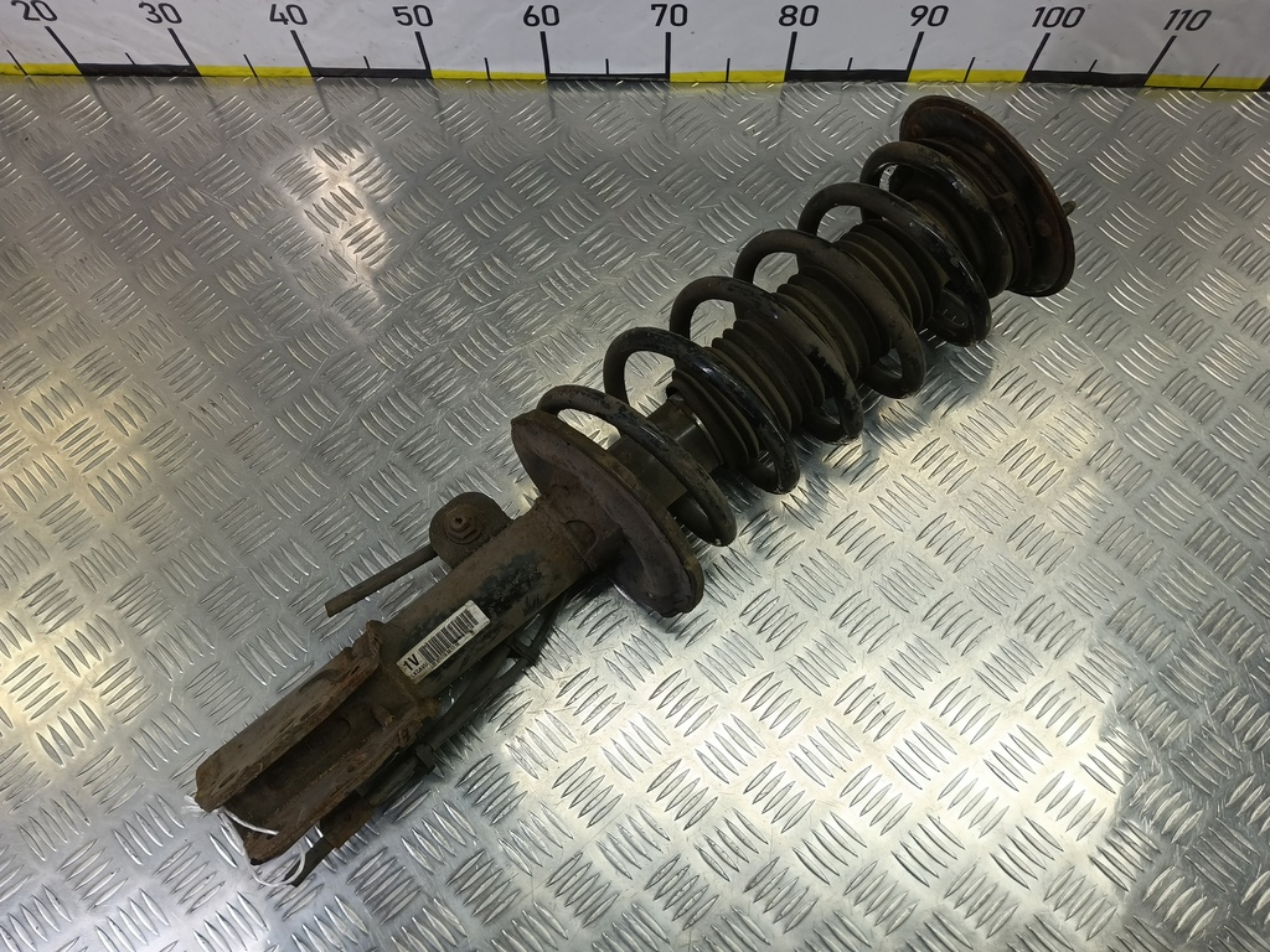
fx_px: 844
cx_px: 635
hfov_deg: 73.9
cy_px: 476
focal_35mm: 23
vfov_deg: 58.9
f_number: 1.6
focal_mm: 4.11
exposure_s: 1/50
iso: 80
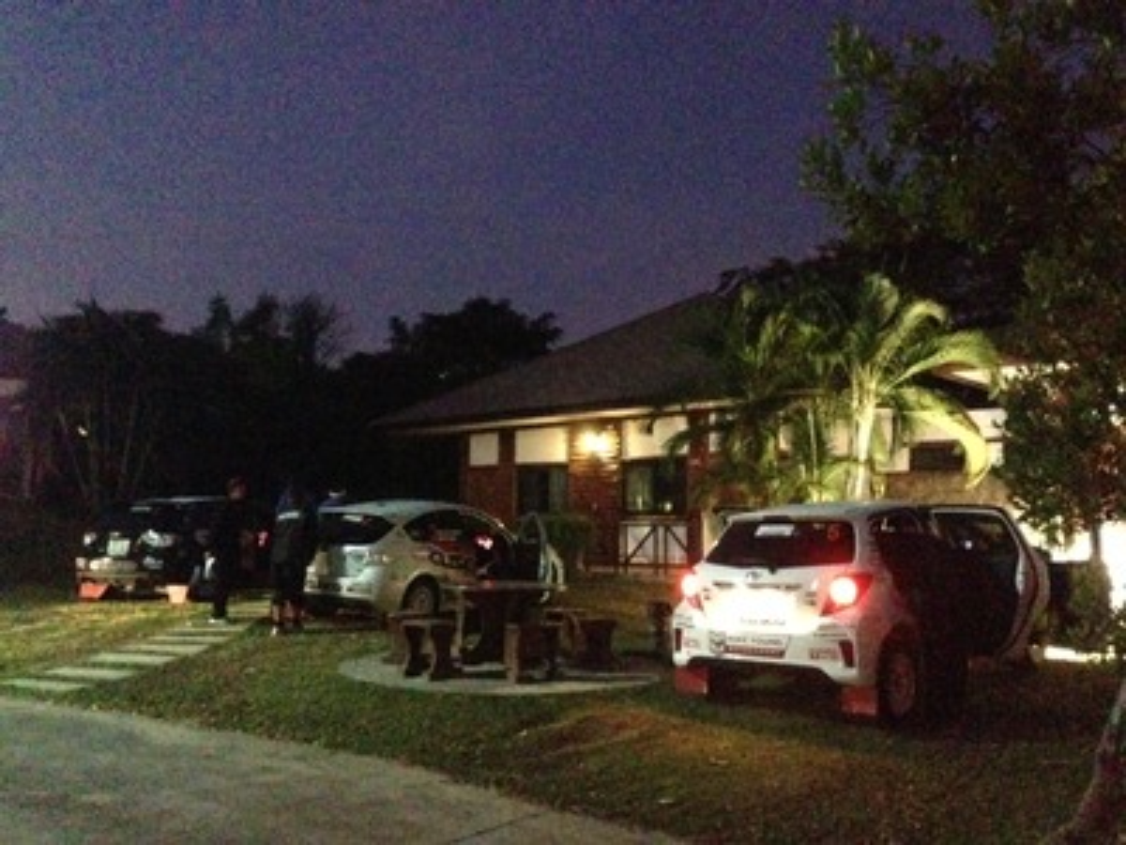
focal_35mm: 33
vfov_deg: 42.9
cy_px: 422
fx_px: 1073
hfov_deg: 55.4
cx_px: 563
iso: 3200
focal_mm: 4.13
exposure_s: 1/15
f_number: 2.4
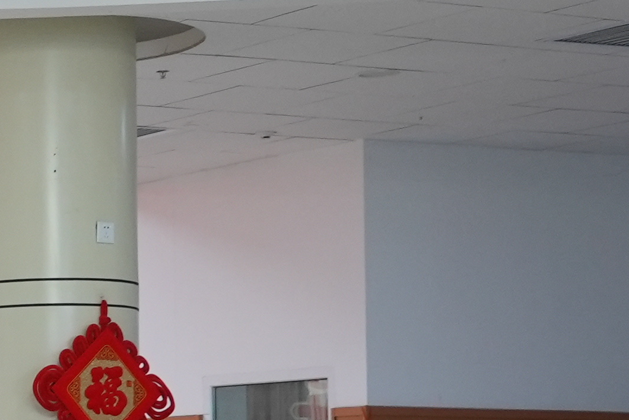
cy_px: 416
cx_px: -557
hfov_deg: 12.7
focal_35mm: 144
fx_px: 2517
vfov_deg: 9.5
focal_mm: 36
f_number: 6.3
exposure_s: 1/100
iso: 3200
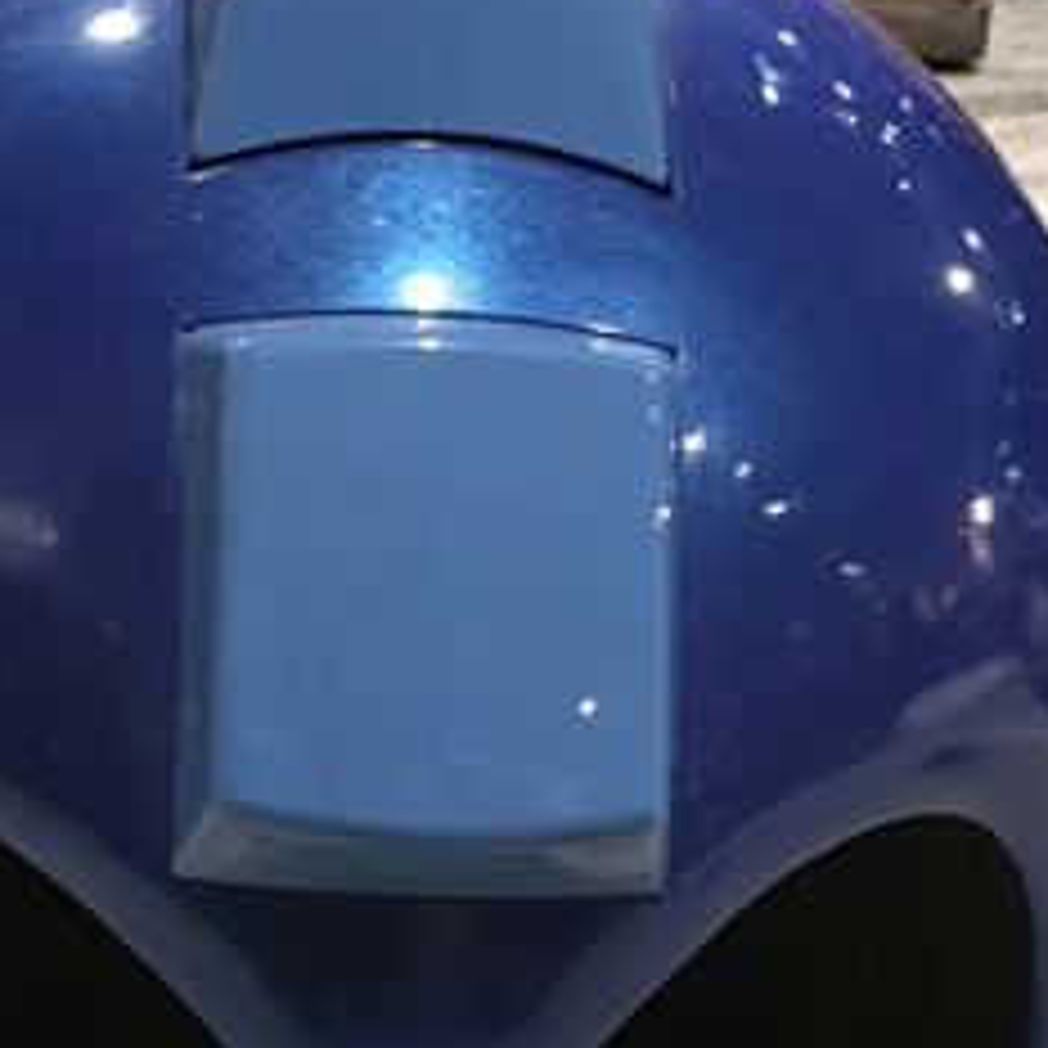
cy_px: 747
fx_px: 3014
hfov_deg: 19.7
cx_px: 346
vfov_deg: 19.6
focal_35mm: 88
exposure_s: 1/15
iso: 125
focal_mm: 4.15
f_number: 2.2
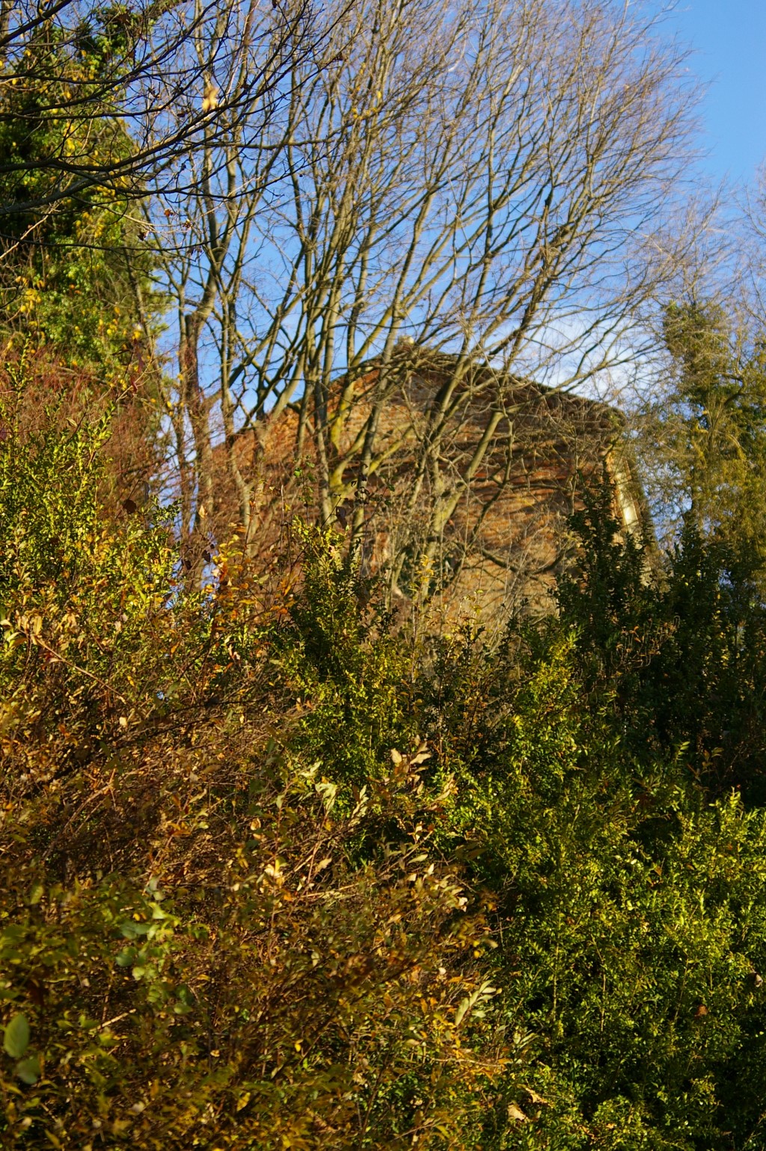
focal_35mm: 120
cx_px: 383
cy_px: 576
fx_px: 3837
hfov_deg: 11.4
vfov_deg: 17.1
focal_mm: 80
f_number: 6.7
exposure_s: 1/250
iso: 200
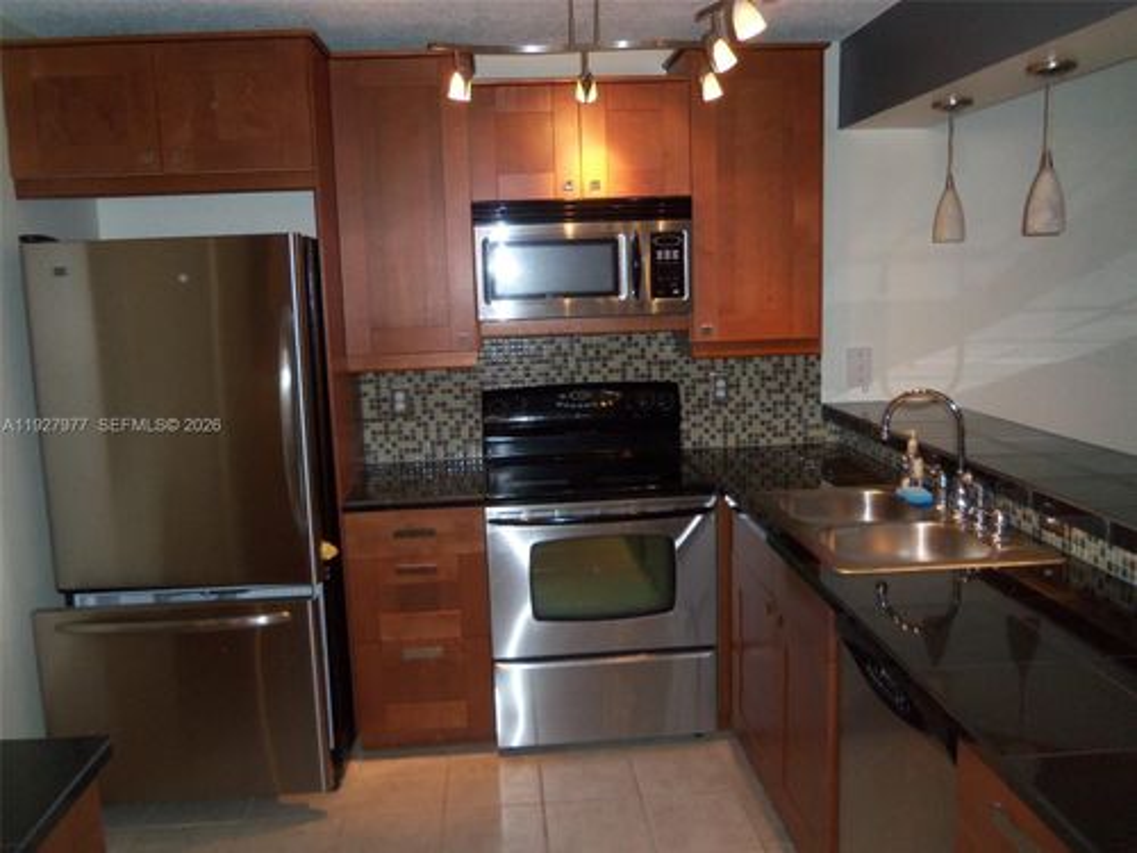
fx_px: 920
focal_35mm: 28
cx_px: 568
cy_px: 426
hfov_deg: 63.4
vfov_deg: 49.7
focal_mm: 5.1
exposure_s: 1/40
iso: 160
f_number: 3.9
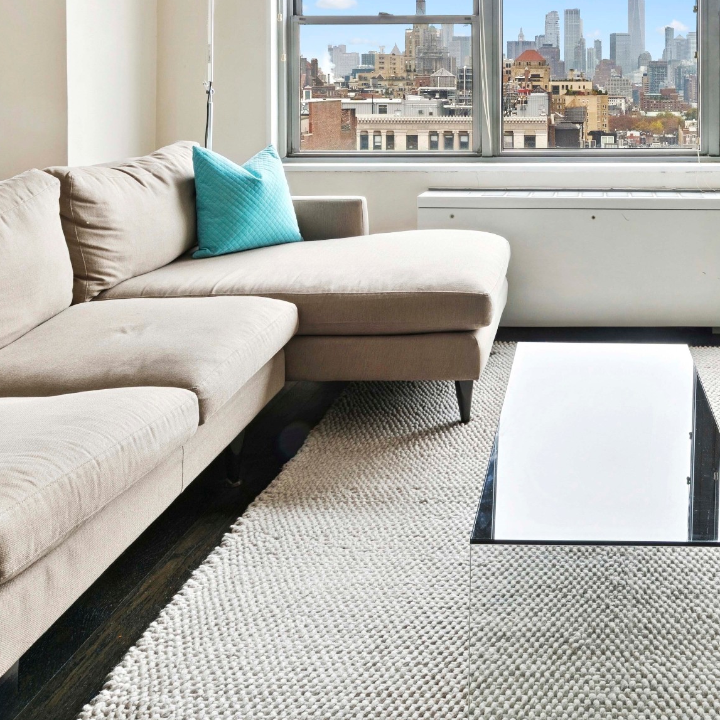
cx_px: 538
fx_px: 847
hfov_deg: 44.5
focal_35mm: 36
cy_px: 110
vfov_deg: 43.2
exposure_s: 1/6
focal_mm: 15
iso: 125
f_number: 13
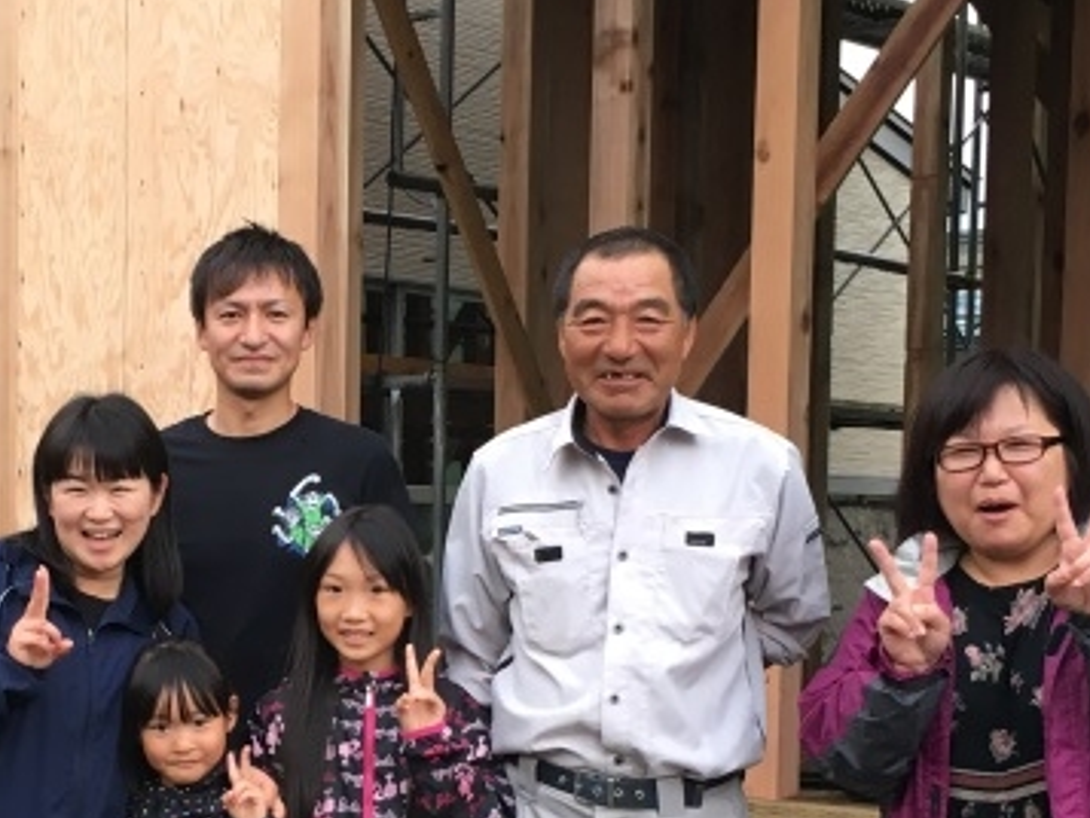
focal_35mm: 65
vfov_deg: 22.2
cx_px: 455
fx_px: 2047
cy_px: 702
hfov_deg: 29.8
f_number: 2.2
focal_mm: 4.2
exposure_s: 1/40
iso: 25
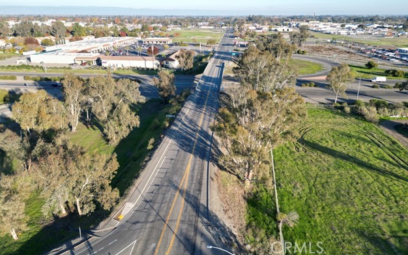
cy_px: 100
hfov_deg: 70.4
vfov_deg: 47.3
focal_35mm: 26
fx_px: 289
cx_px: 203
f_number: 1.7
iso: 100
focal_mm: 6.72
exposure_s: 1/1000
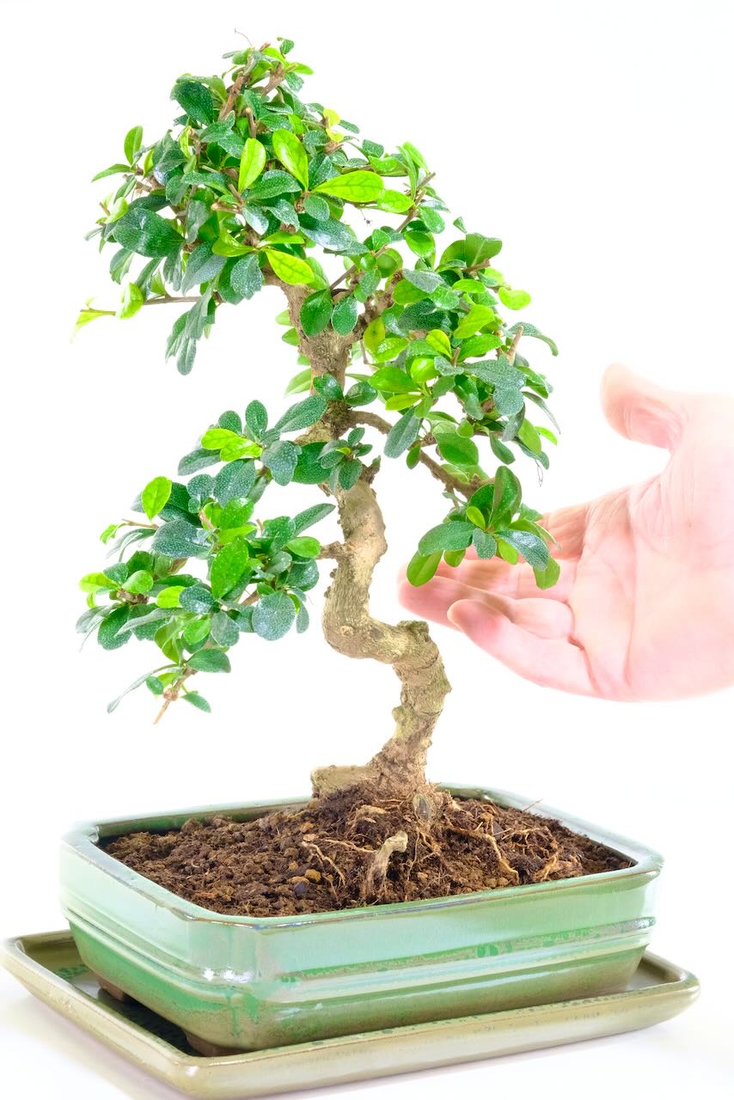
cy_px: 550
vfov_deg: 23.1
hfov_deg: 15.5
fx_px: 2690
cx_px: 367
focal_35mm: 88
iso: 2500
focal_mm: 58.6
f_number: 10
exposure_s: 1/30
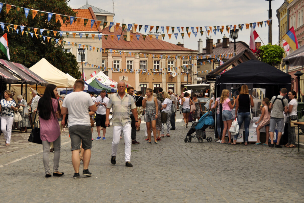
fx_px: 642
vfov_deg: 18.0
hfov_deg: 26.6
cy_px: 102
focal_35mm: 76
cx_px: 154
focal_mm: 50
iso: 320
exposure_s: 1/2500
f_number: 4.8
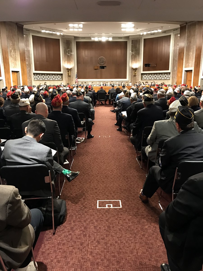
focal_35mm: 28
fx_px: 219
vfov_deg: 63.4
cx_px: 102
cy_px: 136
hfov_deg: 49.7
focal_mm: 3.99
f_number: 1.8
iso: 100
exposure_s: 1/13
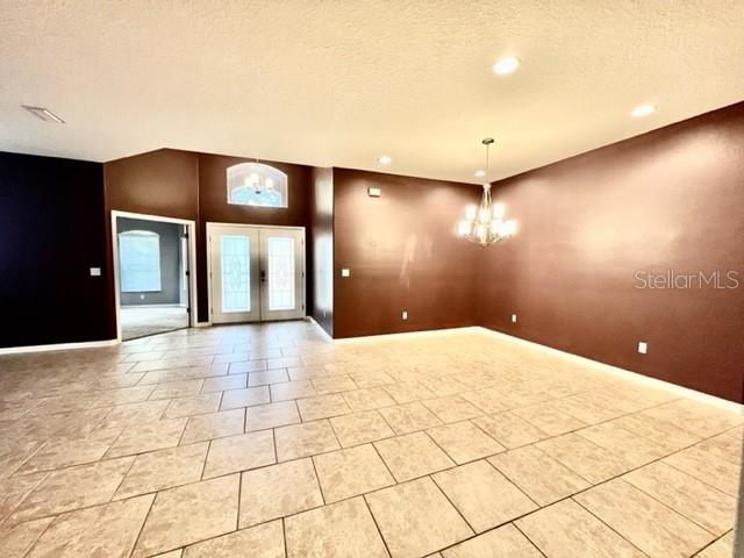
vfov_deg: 89.9
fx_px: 279
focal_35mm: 13
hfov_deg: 106.2
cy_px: 279
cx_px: 372
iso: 250
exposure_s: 1/60
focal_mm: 1.57
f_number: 1.8
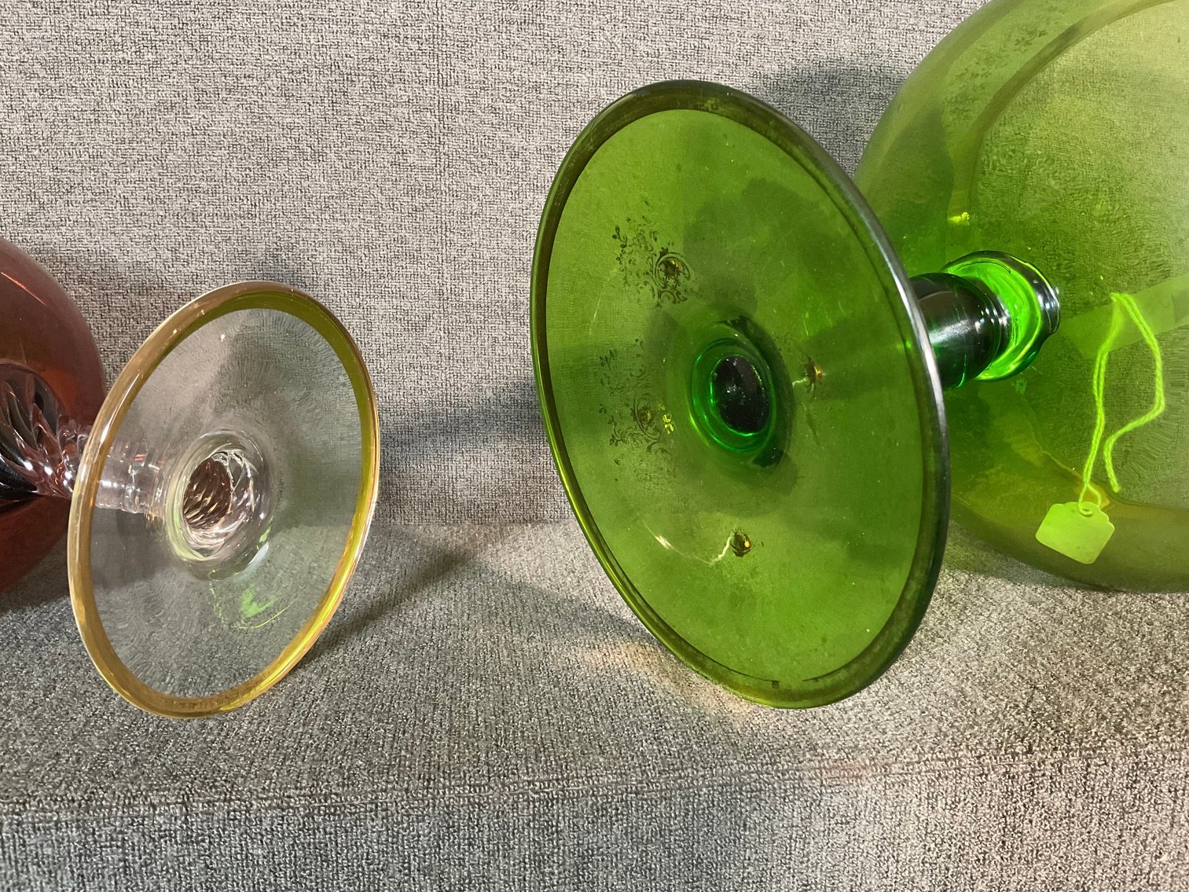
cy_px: 446
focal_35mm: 29
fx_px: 996
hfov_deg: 61.7
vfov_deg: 48.2
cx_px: 594
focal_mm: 3
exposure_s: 1/40
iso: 250
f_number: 1.8
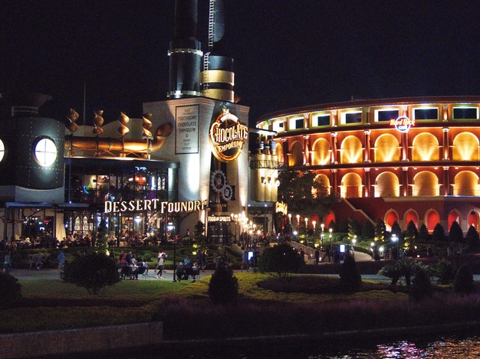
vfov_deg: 24.8
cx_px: 324
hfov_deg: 32.4
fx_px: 818
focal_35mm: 59
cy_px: 151
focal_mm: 30
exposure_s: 1/60
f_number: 4
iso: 5000
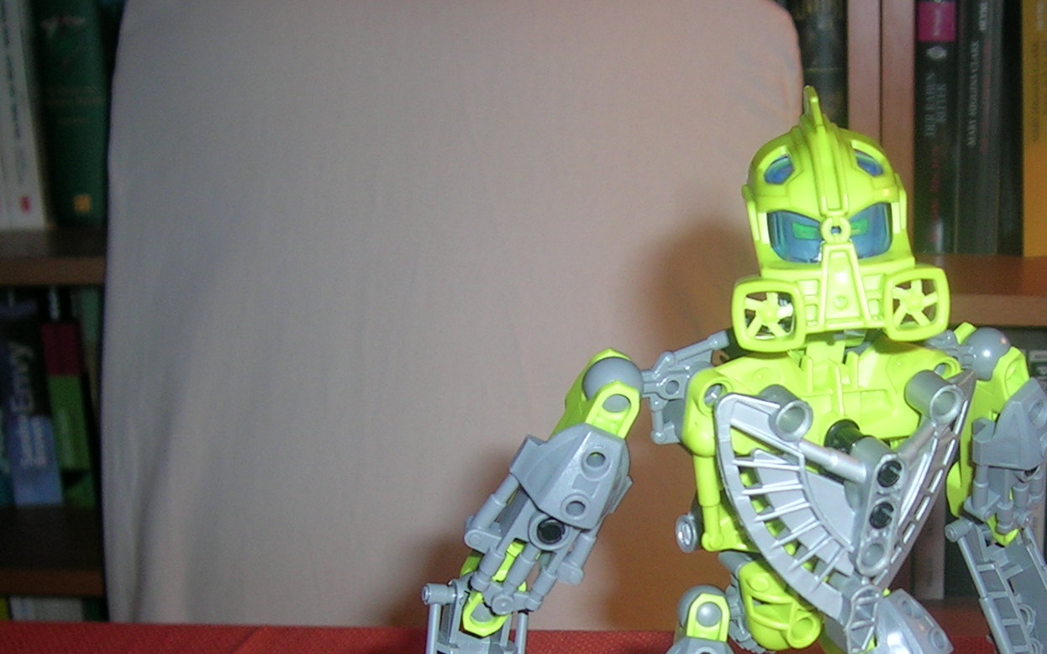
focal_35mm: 61
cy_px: 603
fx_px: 1740
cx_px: 706
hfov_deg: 33.2
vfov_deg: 20.8
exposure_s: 1/60.1
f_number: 2.8
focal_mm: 5.4
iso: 50
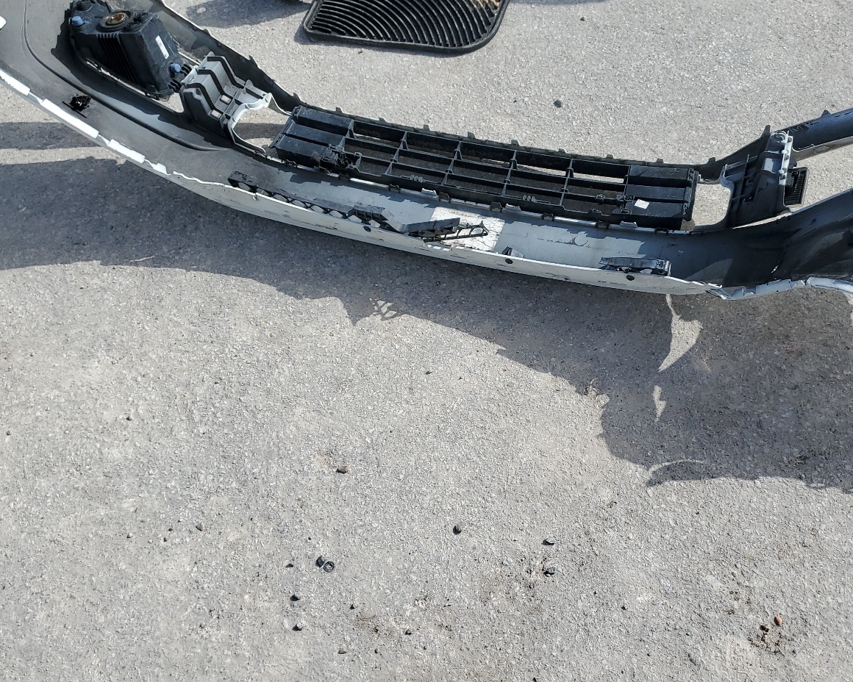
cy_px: 291
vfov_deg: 42.1
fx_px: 884
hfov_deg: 51.2
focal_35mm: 35
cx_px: 515
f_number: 1.5
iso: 50
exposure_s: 1/3333
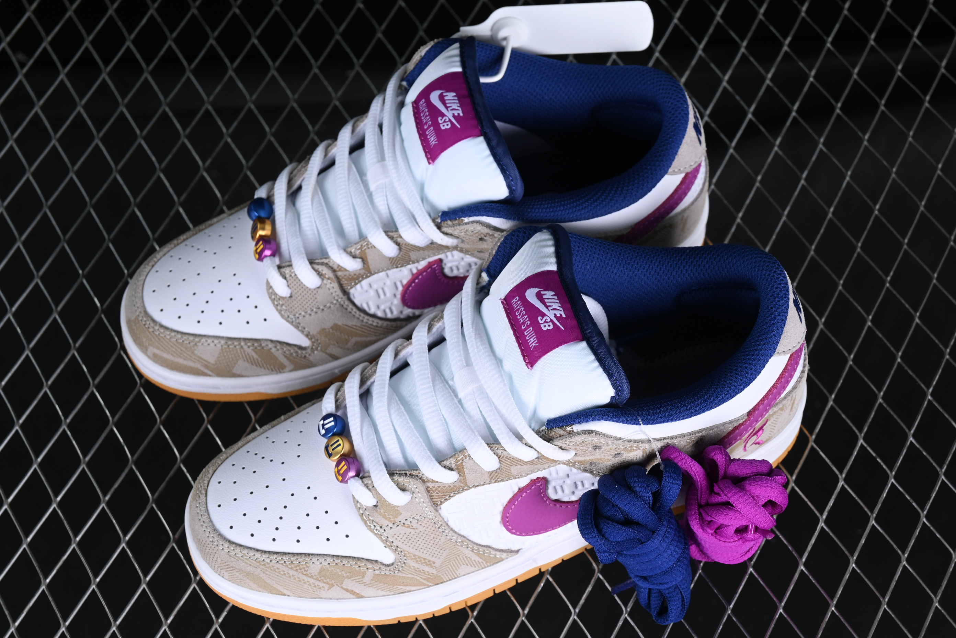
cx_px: 478
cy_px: 319
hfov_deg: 27.0
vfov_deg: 18.2
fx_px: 1992
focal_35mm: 75
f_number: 7.1
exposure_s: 1/80
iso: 160
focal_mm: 50
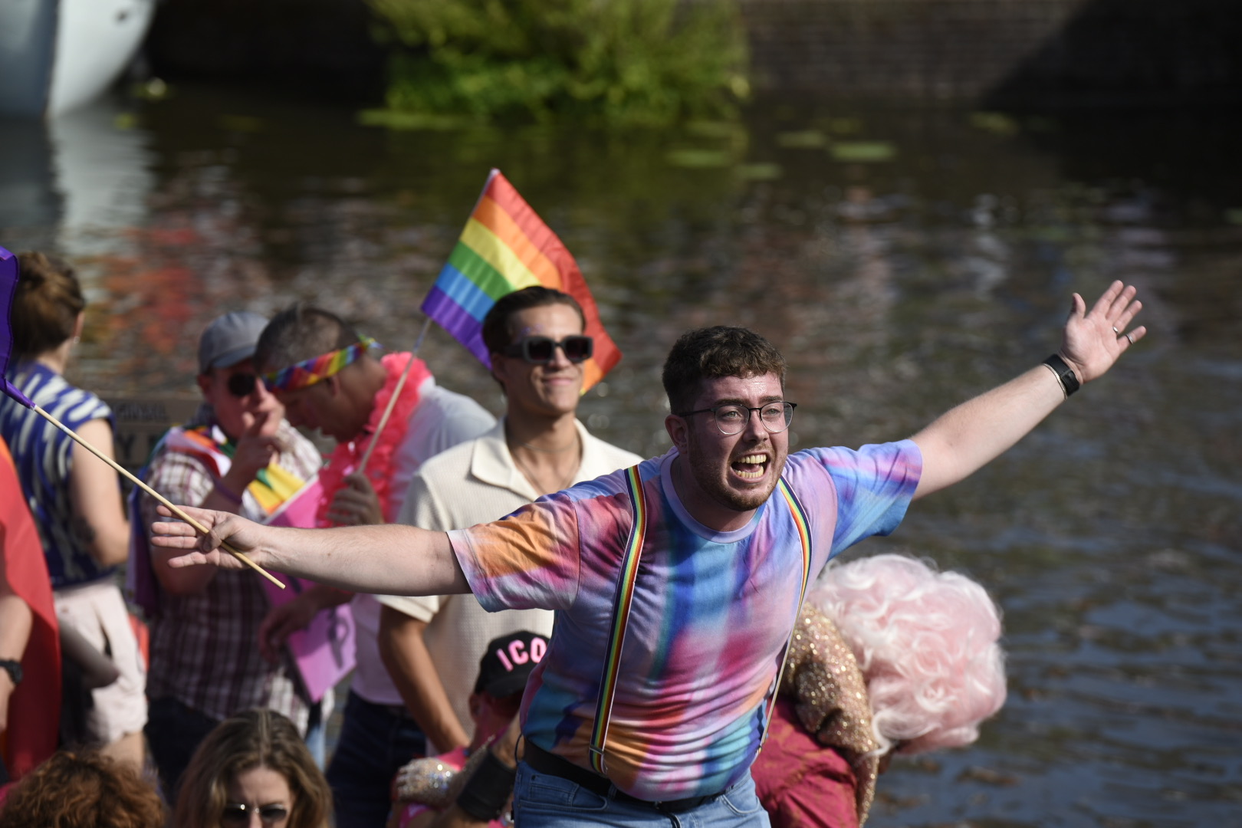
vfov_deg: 7.4
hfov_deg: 11.1
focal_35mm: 185
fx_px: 6382
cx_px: 621
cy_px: 414
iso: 100
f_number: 4
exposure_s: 1/800
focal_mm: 185
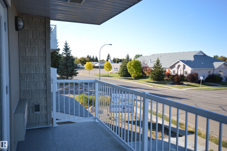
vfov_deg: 47.8
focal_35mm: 27
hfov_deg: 67.4
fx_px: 170
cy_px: 76
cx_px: 114
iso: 100
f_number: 6.3
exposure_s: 1/160
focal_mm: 18
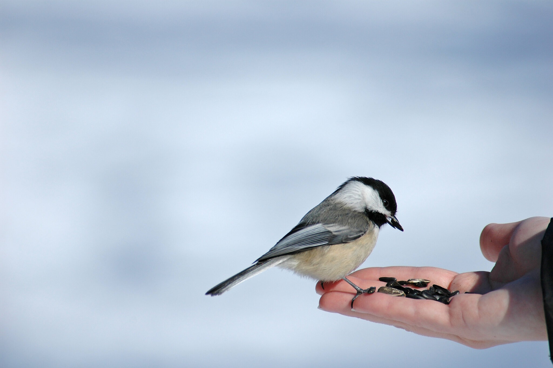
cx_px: 276
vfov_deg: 2.3
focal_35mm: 600
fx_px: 9209
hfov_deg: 3.4
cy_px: 184
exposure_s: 1/1600
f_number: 5.6
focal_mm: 400
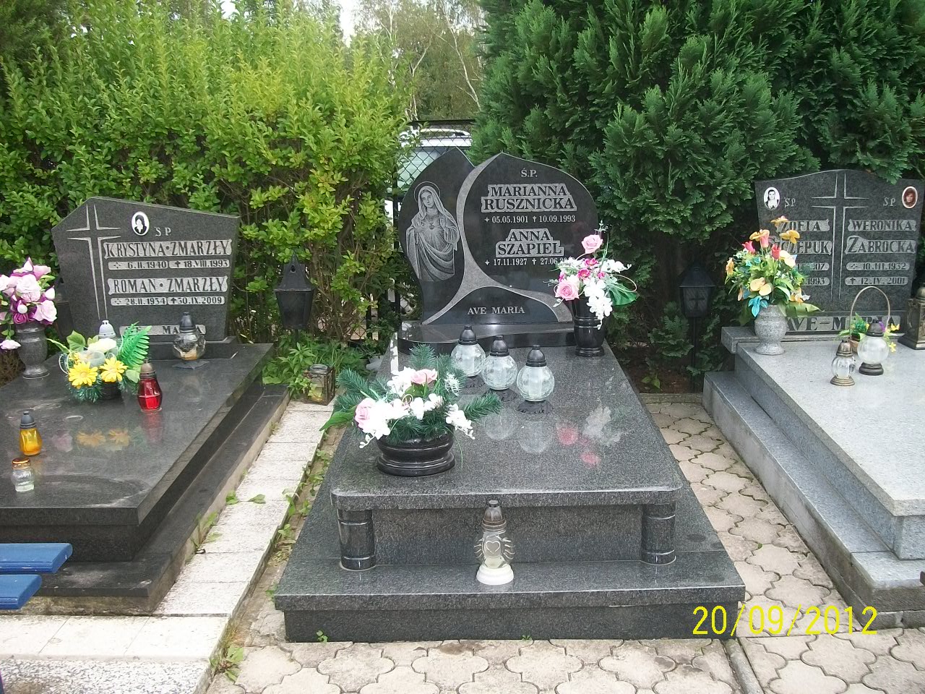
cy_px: 347
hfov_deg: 51.4
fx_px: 962
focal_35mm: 36
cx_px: 462
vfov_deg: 39.7
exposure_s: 1/200
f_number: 2.7
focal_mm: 6
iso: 80
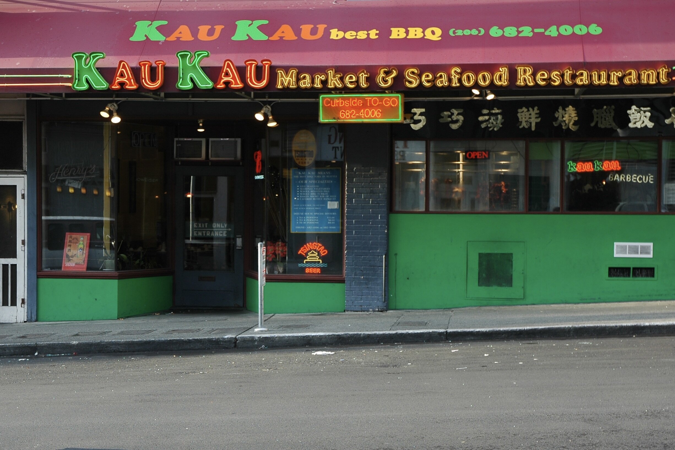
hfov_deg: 33.4
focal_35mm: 60
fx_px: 1125
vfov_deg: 22.6
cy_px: 225
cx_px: 338
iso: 200
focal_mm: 40
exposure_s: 1/60
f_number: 5.6
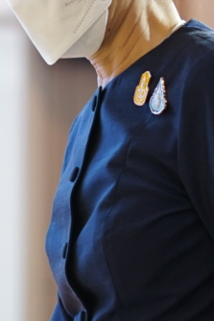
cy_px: 88
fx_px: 2155
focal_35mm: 242
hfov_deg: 5.7
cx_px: -25
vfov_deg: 8.5
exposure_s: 1/50
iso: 400
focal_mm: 50
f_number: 1.8
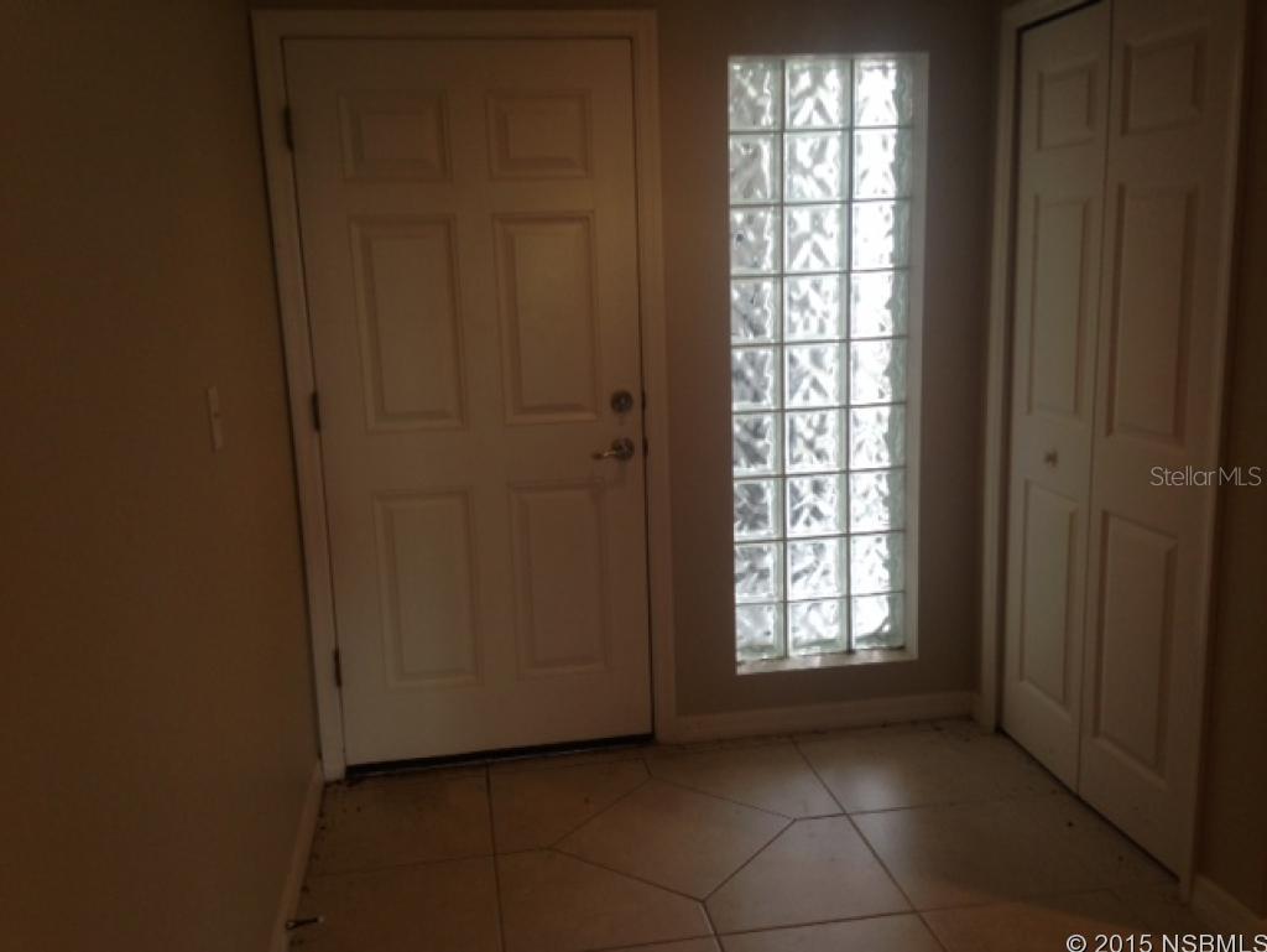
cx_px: 634
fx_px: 1208
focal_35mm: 33
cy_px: 476
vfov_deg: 43.0
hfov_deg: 55.3
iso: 64
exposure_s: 1/40
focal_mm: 4.12
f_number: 2.4
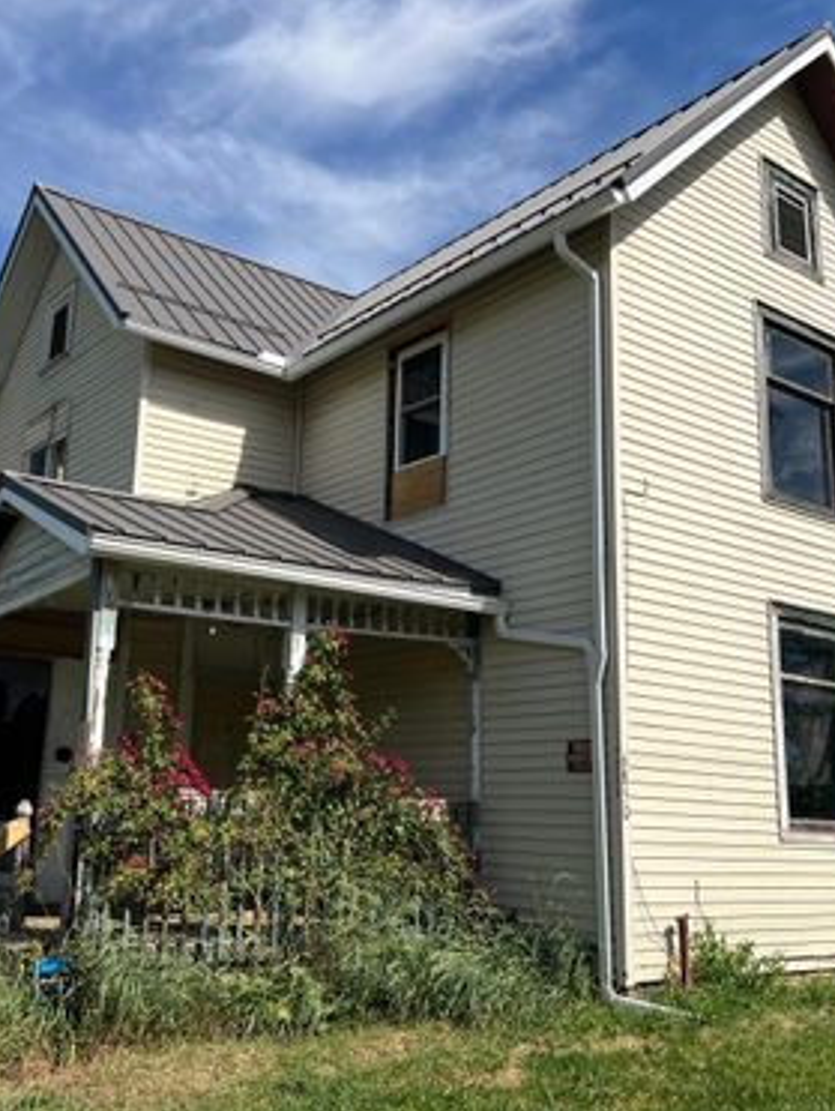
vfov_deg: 52.6
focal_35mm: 35
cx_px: 335
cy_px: 556
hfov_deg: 40.6
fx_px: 1124
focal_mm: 5.7
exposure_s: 1/5587
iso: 50
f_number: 1.5
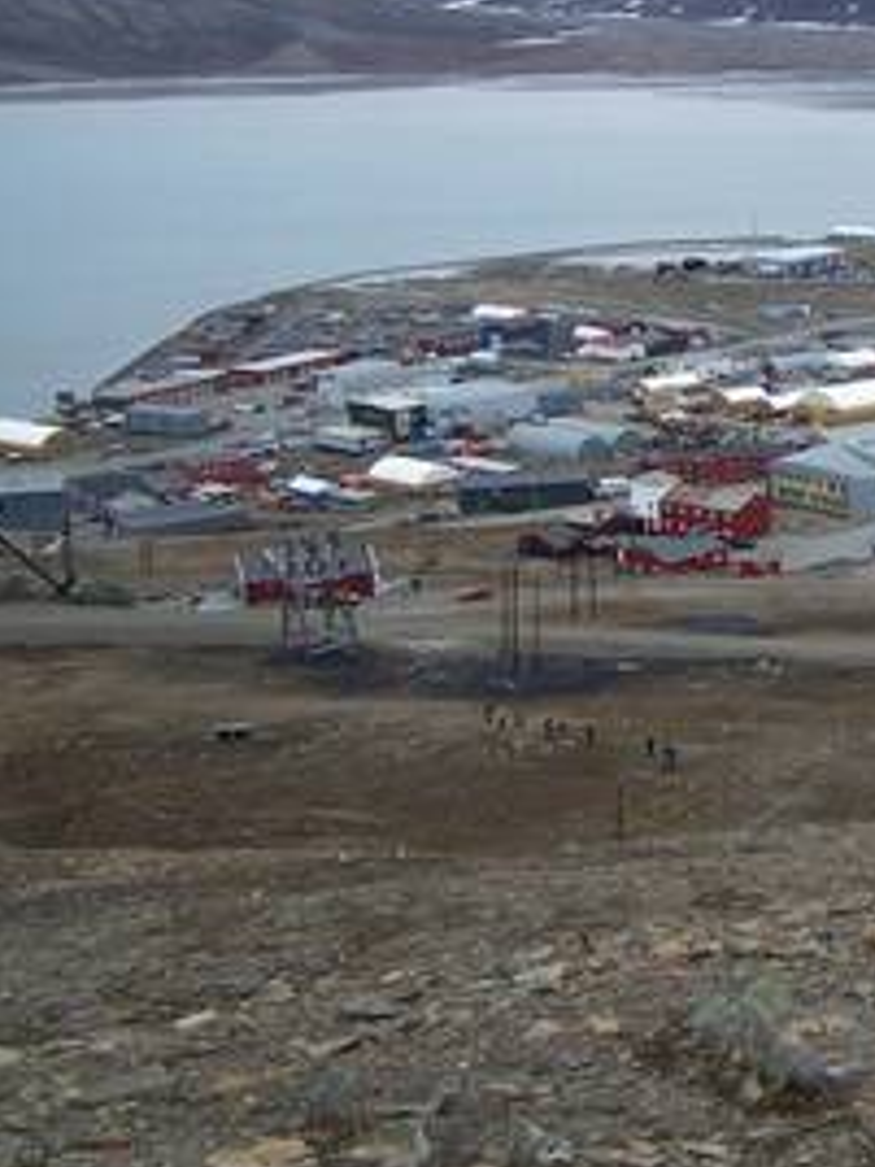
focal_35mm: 68
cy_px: 457
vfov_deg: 28.5
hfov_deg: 20.6
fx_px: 2292
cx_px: 966
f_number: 2.8
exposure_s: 1/500
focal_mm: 6.3
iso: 80
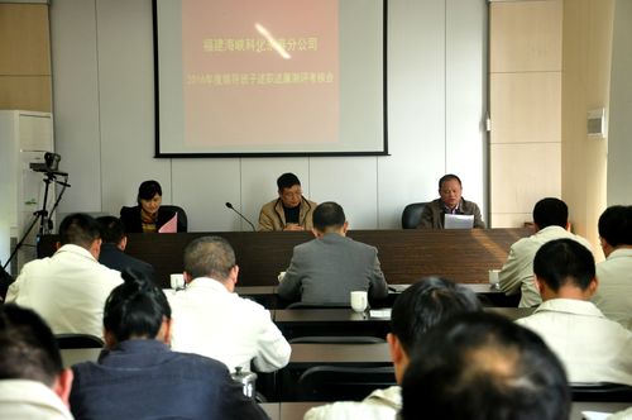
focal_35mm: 63
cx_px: 316
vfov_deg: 21.5
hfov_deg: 31.9
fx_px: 1105
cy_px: 210
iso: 800
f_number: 4.8
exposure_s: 1/80
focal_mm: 42
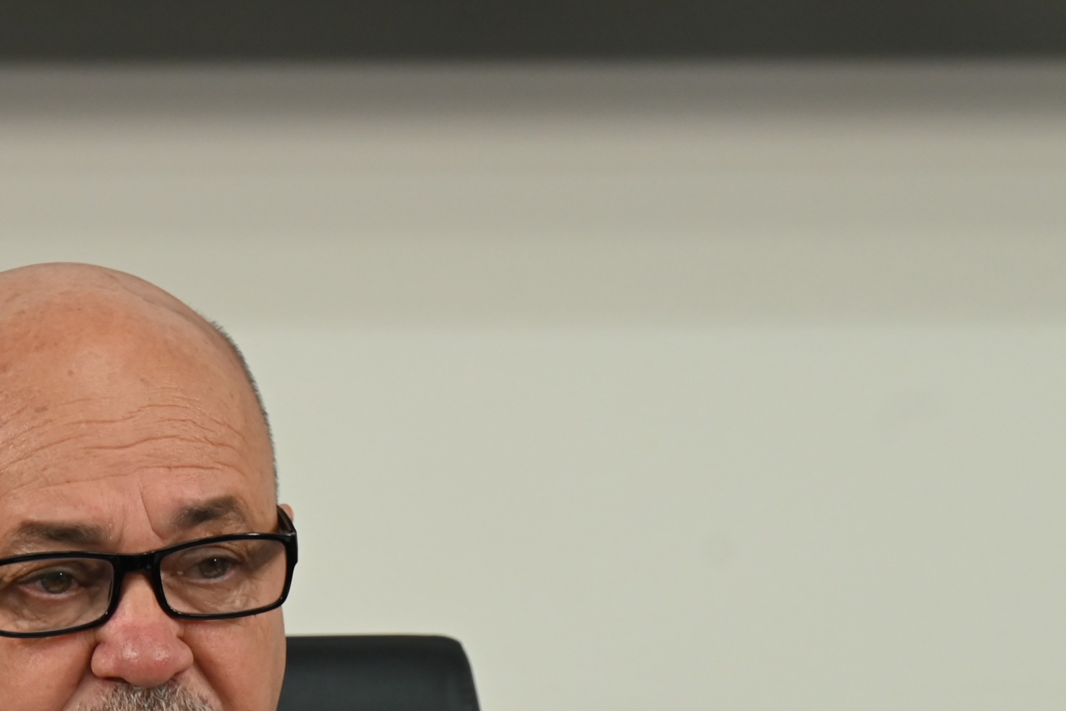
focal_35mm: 390
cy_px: 921
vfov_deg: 3.5
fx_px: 11552
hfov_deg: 5.3
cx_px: 277
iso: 800
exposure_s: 1/60
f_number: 6.3
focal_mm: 140
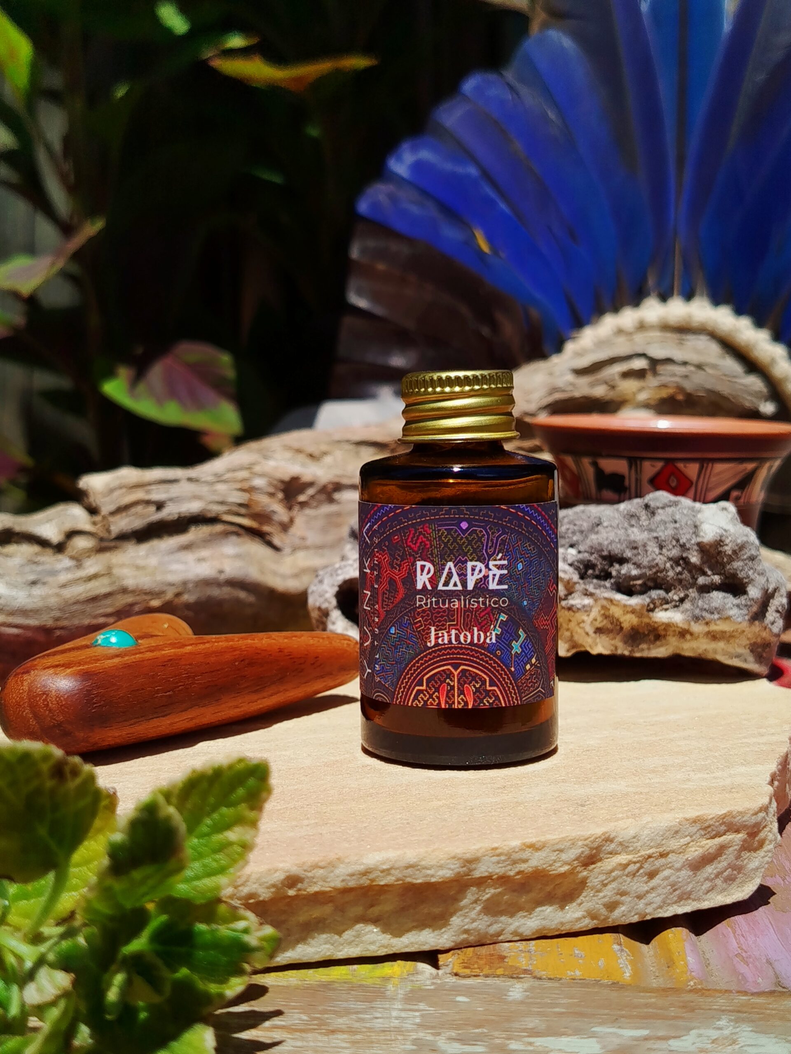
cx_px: 396
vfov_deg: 39.7
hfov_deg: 30.3
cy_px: 527
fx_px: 1462
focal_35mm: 48
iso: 50
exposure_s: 1/2476
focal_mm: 5.31
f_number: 1.7
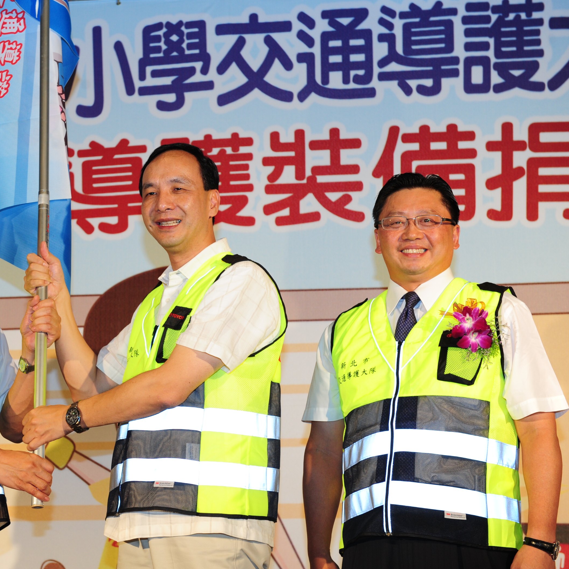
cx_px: 174
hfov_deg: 23.8
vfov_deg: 24.0
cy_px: 285
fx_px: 1339
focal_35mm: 72
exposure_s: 1/125
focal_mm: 56
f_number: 5
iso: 800
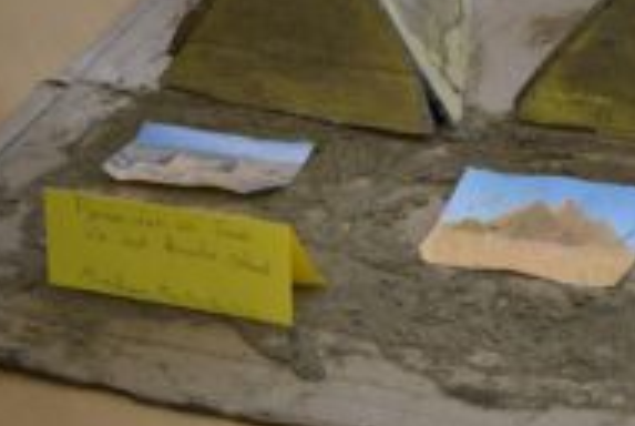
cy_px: 213
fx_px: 1804
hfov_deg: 19.7
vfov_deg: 13.5
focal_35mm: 102
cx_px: 515
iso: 400
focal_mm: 31
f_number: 4.2
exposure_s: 1/80
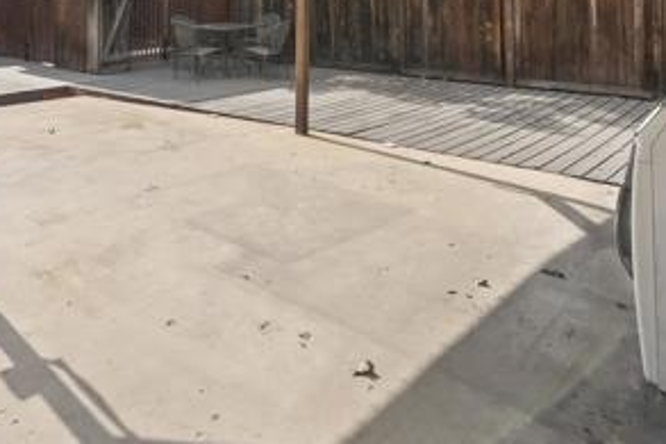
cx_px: 225
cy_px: -34
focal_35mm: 35
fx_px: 647
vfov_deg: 33.4
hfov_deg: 53.4
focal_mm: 16
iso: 500
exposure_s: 1/800
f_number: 8
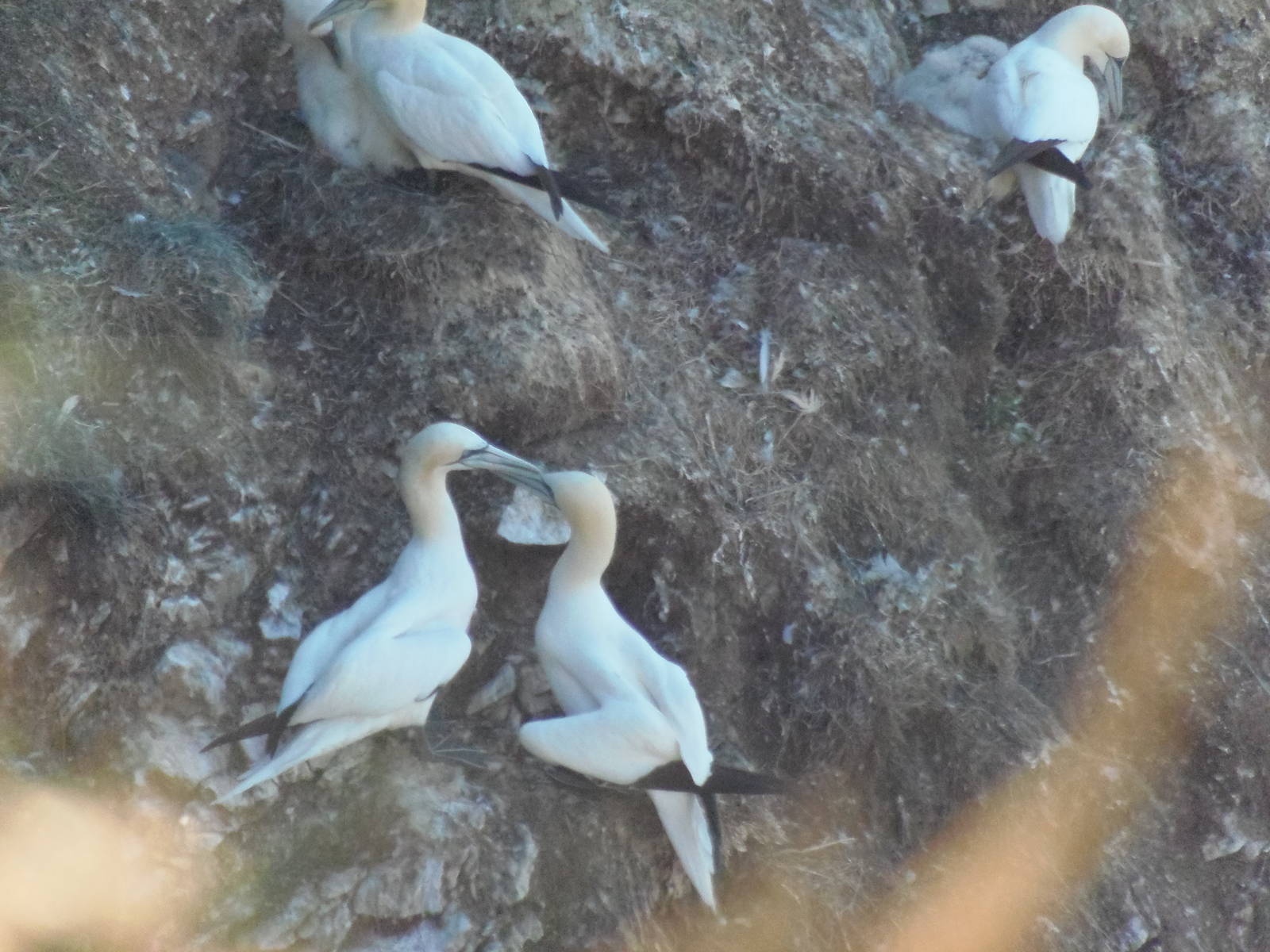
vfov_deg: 1.7
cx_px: 635
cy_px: 476
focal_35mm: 864
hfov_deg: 2.3
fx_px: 31699
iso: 640
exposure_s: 1/800
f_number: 5.7
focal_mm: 154.8
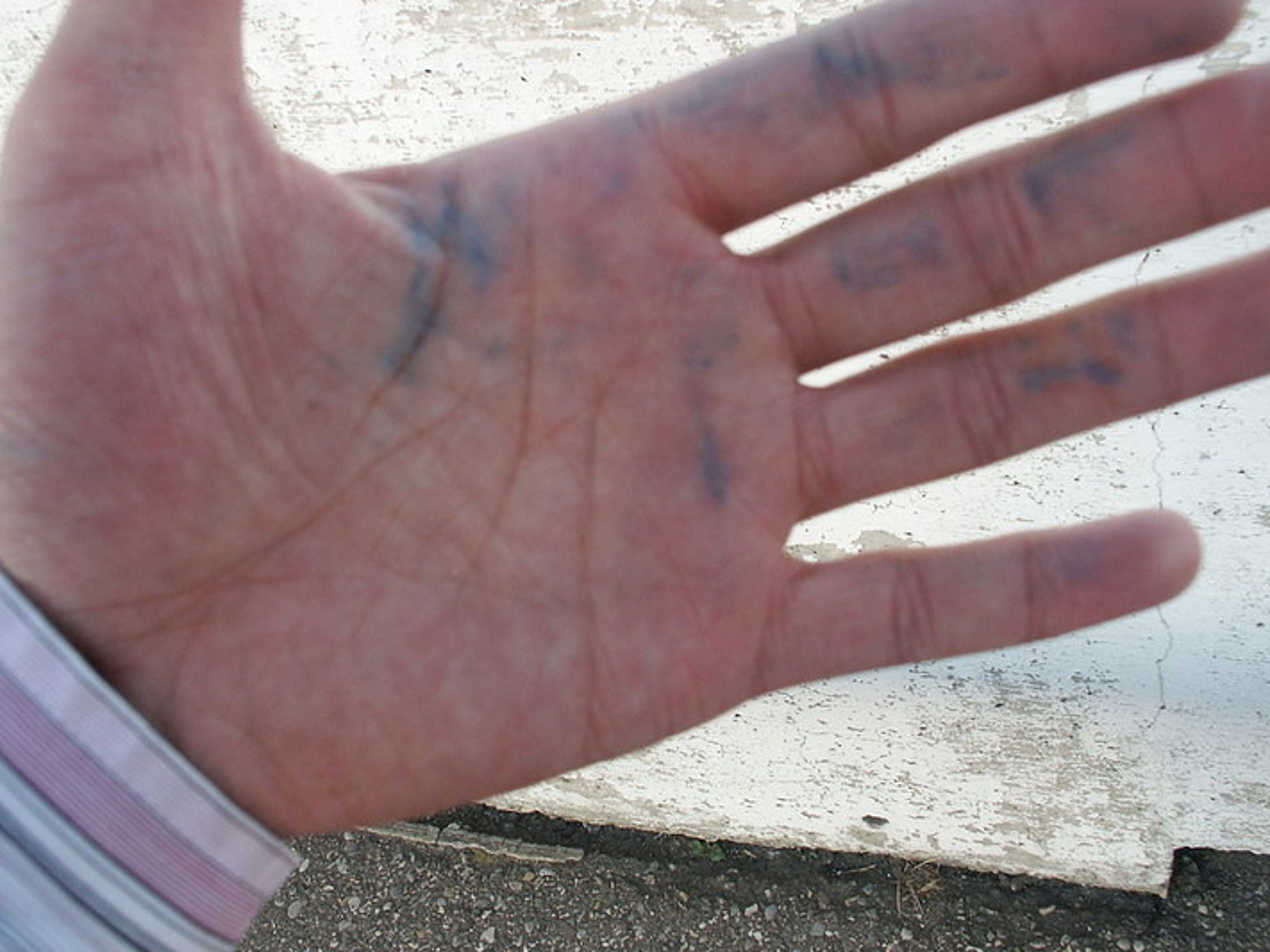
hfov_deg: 51.3
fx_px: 1321
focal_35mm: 36
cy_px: 509
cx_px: 606
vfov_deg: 39.6
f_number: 5.6
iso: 100
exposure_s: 1/45
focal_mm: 8.35
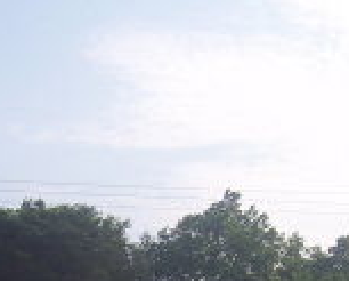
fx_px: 1066
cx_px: 146
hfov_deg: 18.6
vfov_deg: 14.5
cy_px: 344
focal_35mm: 103
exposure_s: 1/750
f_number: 4
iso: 80
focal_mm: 5.5
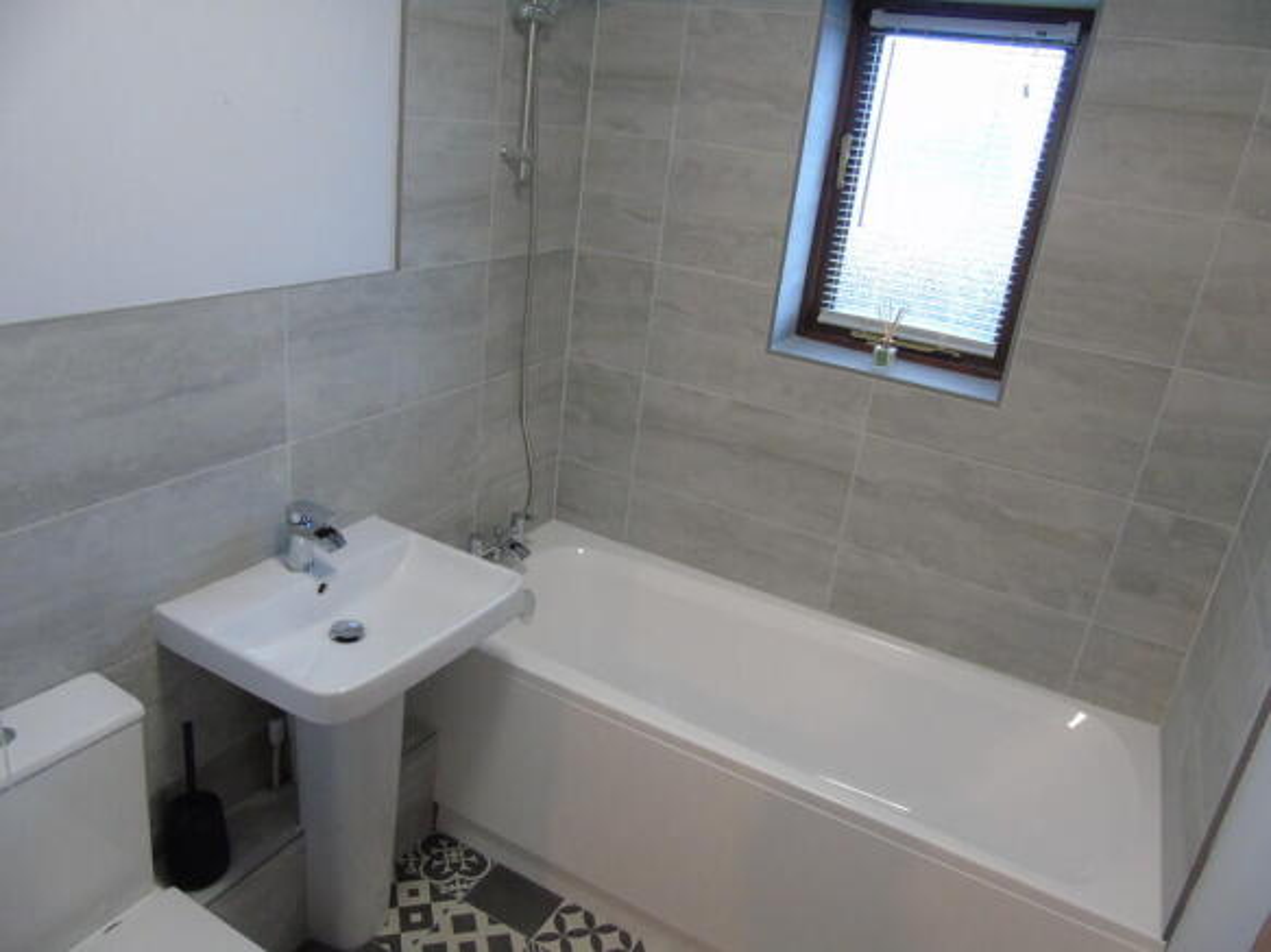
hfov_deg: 69.4
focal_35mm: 25
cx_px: 636
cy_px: 476
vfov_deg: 54.9
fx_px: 918
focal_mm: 4.4
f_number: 3.4
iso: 400
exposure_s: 1/30
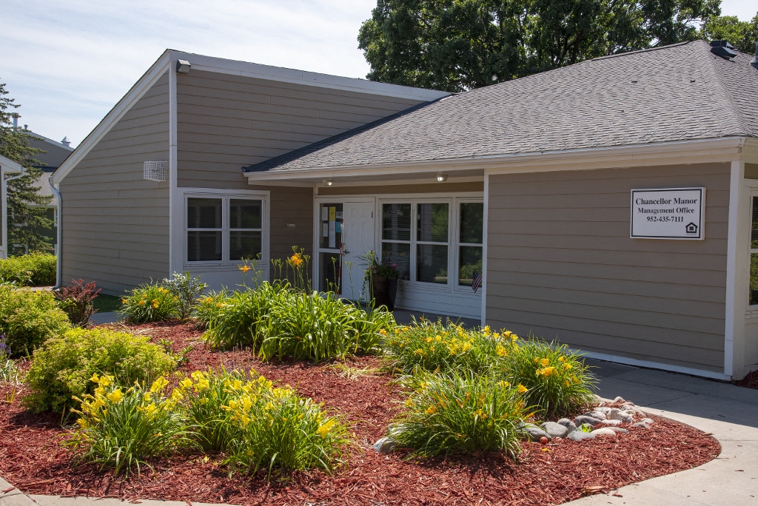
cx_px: 379
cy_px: 253
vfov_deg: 35.1
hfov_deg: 50.7
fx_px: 801
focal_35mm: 38
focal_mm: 38
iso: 200
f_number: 10
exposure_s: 1/320
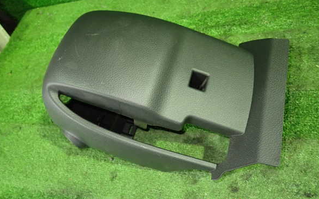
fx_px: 235
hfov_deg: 68.4
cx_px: 159
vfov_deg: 46.0
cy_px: 90
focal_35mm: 27
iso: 640
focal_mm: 4.5
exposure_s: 1/30
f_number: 2
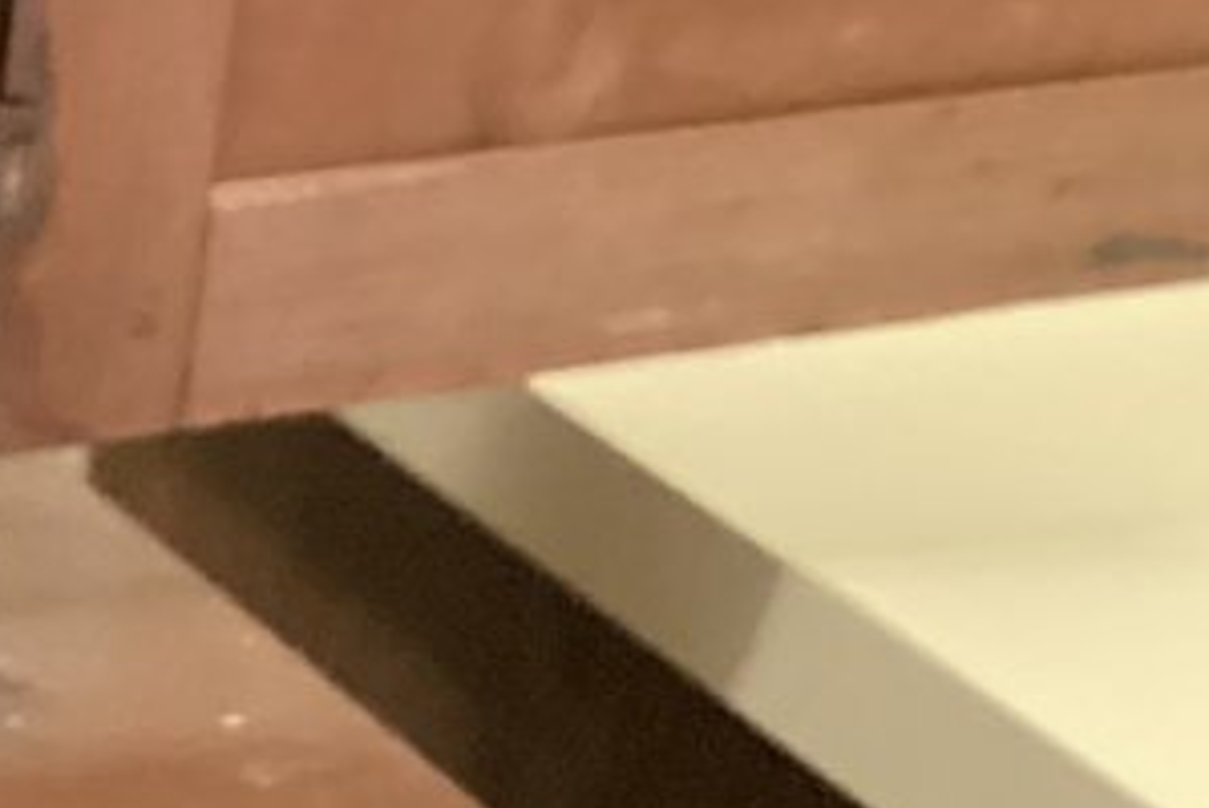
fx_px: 5479
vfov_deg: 8.4
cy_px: 822
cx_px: -1490
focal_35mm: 163
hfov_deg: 11.0
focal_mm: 3.3
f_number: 2.4
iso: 800
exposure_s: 1/17
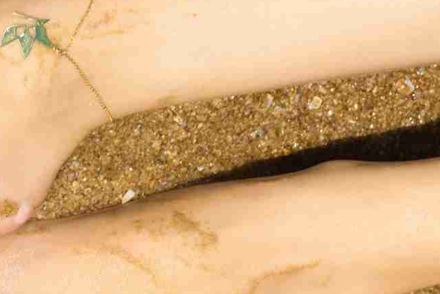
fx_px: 2384
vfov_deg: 7.0
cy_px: 313
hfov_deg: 10.5
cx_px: -5
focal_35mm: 195
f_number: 16
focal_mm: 70
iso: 125
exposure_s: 1/125
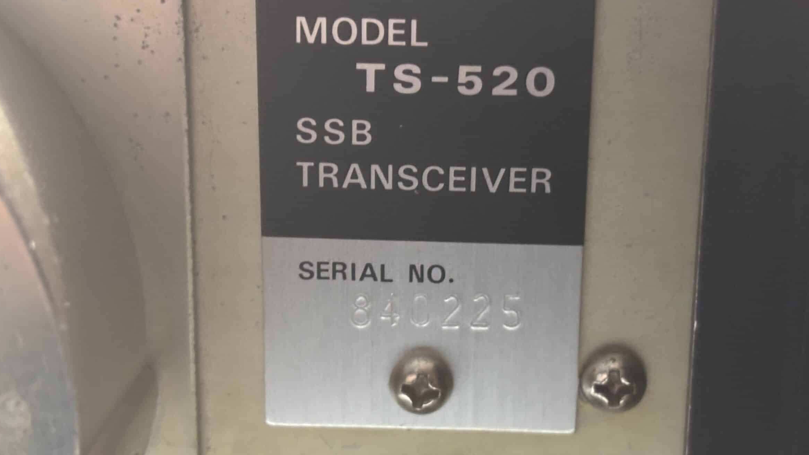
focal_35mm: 62
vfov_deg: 19.4
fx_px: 1330
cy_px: 246
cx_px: 432
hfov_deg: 33.8
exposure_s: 1/24
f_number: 1.6
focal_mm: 5.96
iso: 400
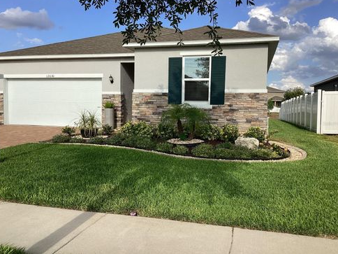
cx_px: 169
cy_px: 124
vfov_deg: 44.2
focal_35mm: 32
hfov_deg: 56.8
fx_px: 312
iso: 25
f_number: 2.4
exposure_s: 1/1101
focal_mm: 3.3
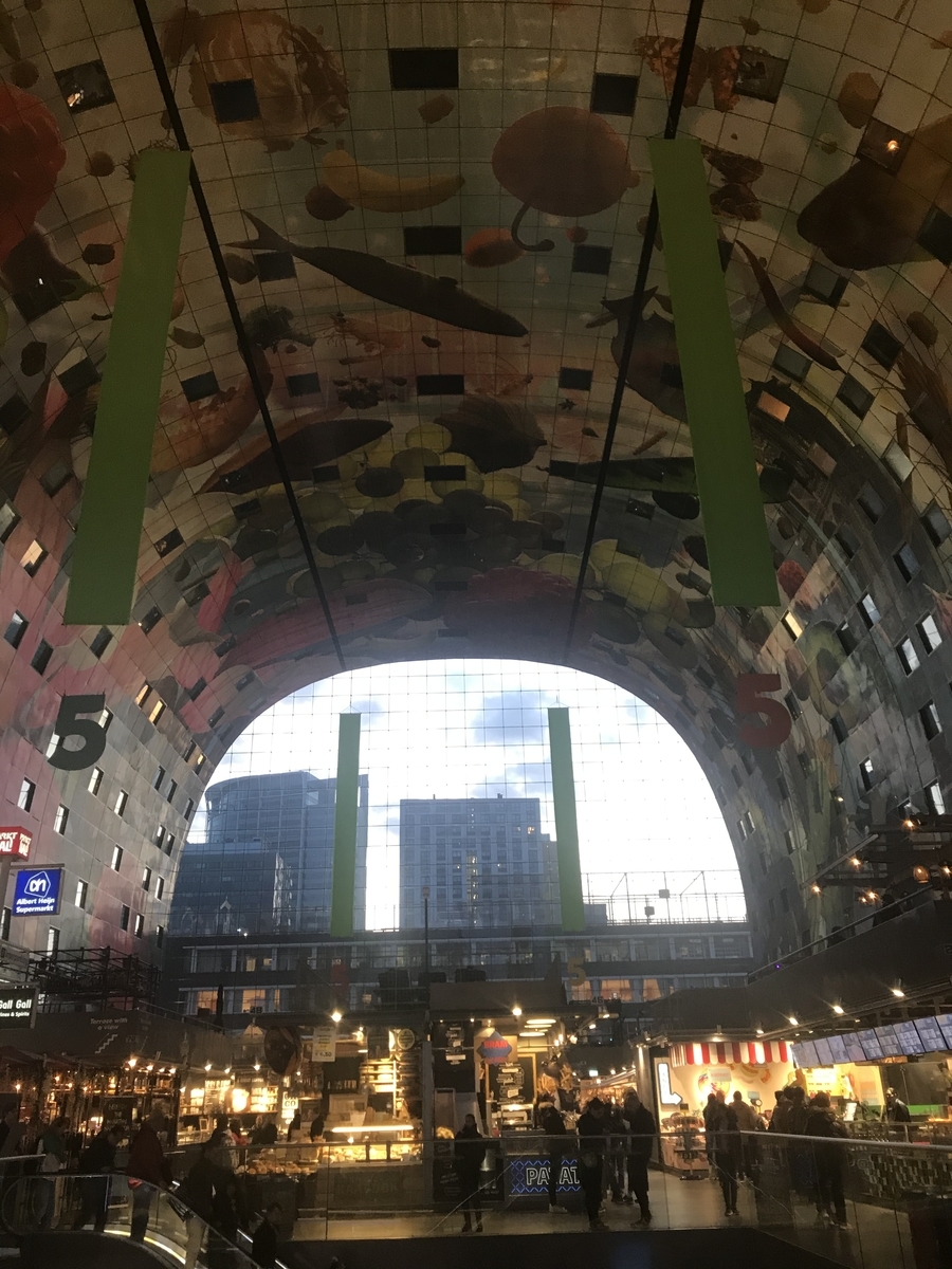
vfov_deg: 63.4
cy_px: 634
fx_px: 1027
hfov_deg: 49.7
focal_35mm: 28
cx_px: 476
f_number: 1.8
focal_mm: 3.99
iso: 40
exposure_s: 1/17
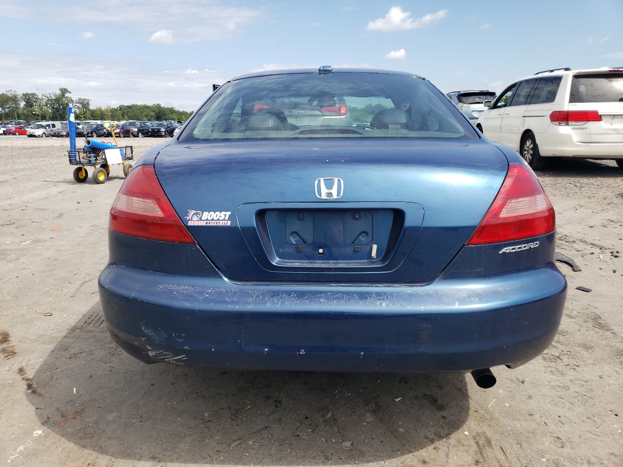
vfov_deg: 53.1
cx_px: 312
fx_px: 468
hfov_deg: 67.3
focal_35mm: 26
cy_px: 234
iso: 50
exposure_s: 1/2500
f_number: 1.5
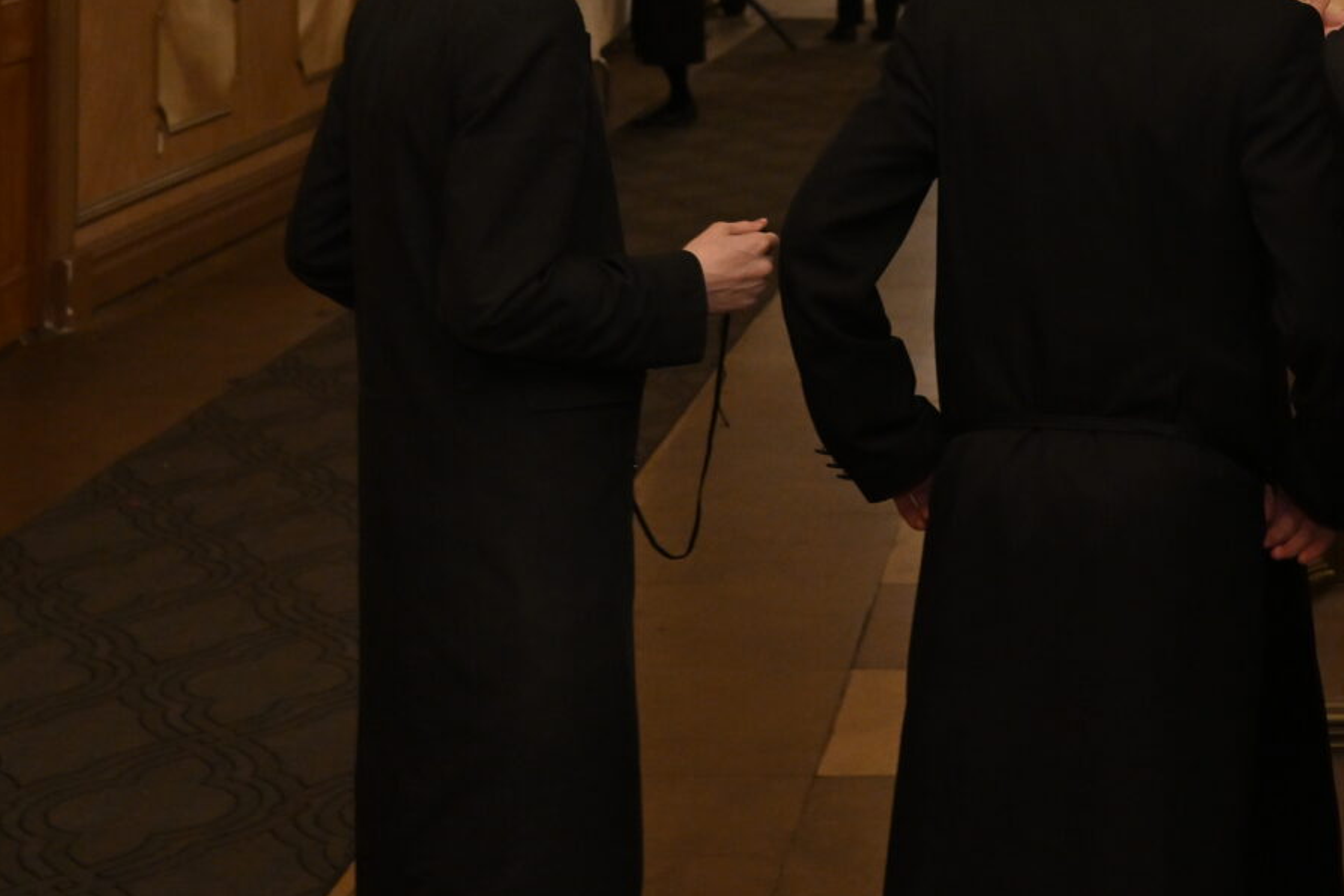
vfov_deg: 15.2
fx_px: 3210
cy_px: -236
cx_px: 1272
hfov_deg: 22.9
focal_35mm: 86
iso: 1000
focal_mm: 30
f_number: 4
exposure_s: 1/80
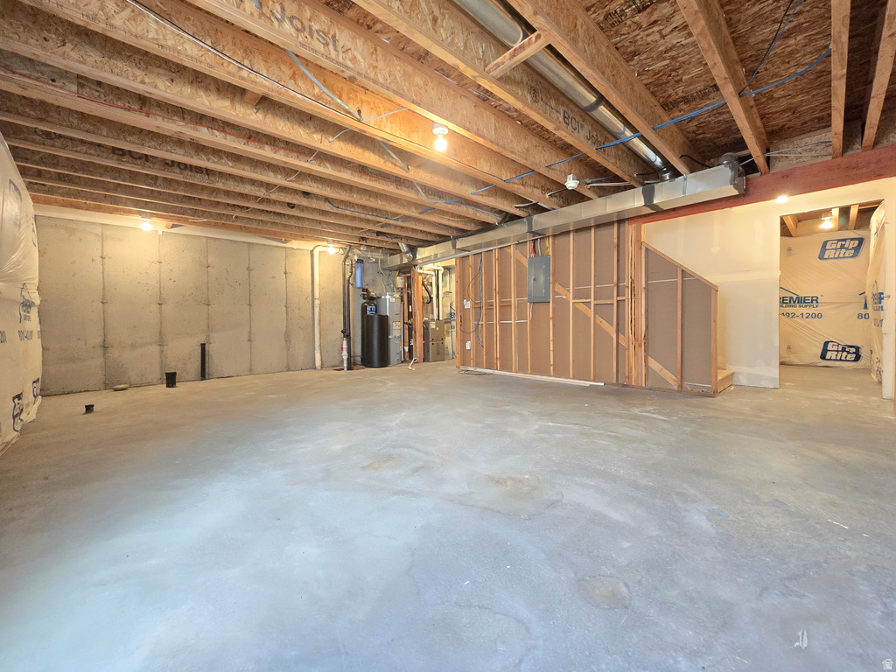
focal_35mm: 13
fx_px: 336
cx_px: 448
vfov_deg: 89.9
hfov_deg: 106.2
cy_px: 336
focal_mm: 2.2
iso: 640
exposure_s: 1/60
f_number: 2.2
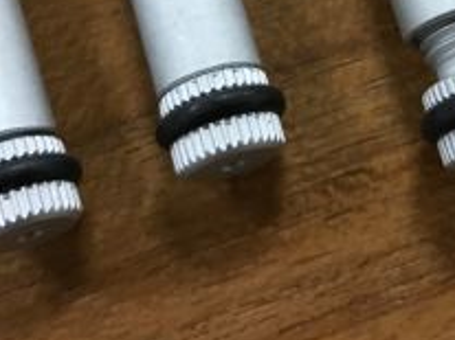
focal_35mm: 79
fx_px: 1038
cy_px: -77
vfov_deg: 17.7
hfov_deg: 24.4
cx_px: 358
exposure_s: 1/25
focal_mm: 3.99
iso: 32
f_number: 1.8
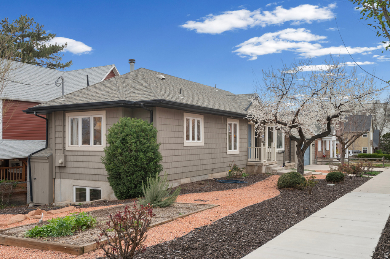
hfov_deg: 54.4
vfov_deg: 37.8
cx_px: 195
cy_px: 130
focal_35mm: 35
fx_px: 379
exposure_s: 1/60
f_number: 9
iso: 250
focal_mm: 35
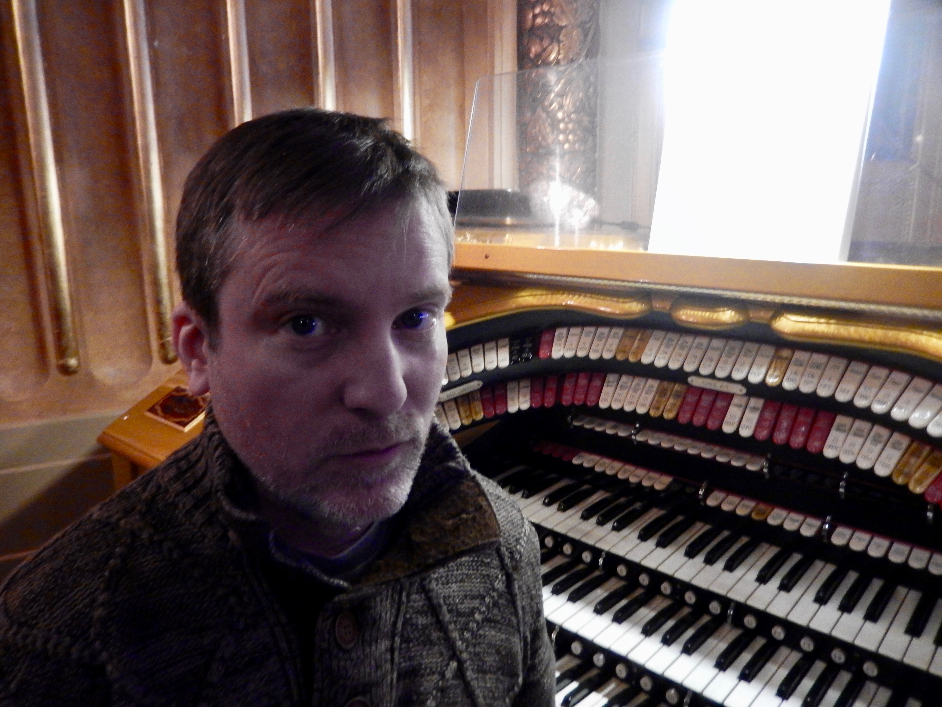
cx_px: 471
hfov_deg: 69.4
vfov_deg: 54.9
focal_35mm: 25
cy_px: 354
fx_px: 680
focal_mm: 4.5
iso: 720
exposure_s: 1/8
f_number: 3.4
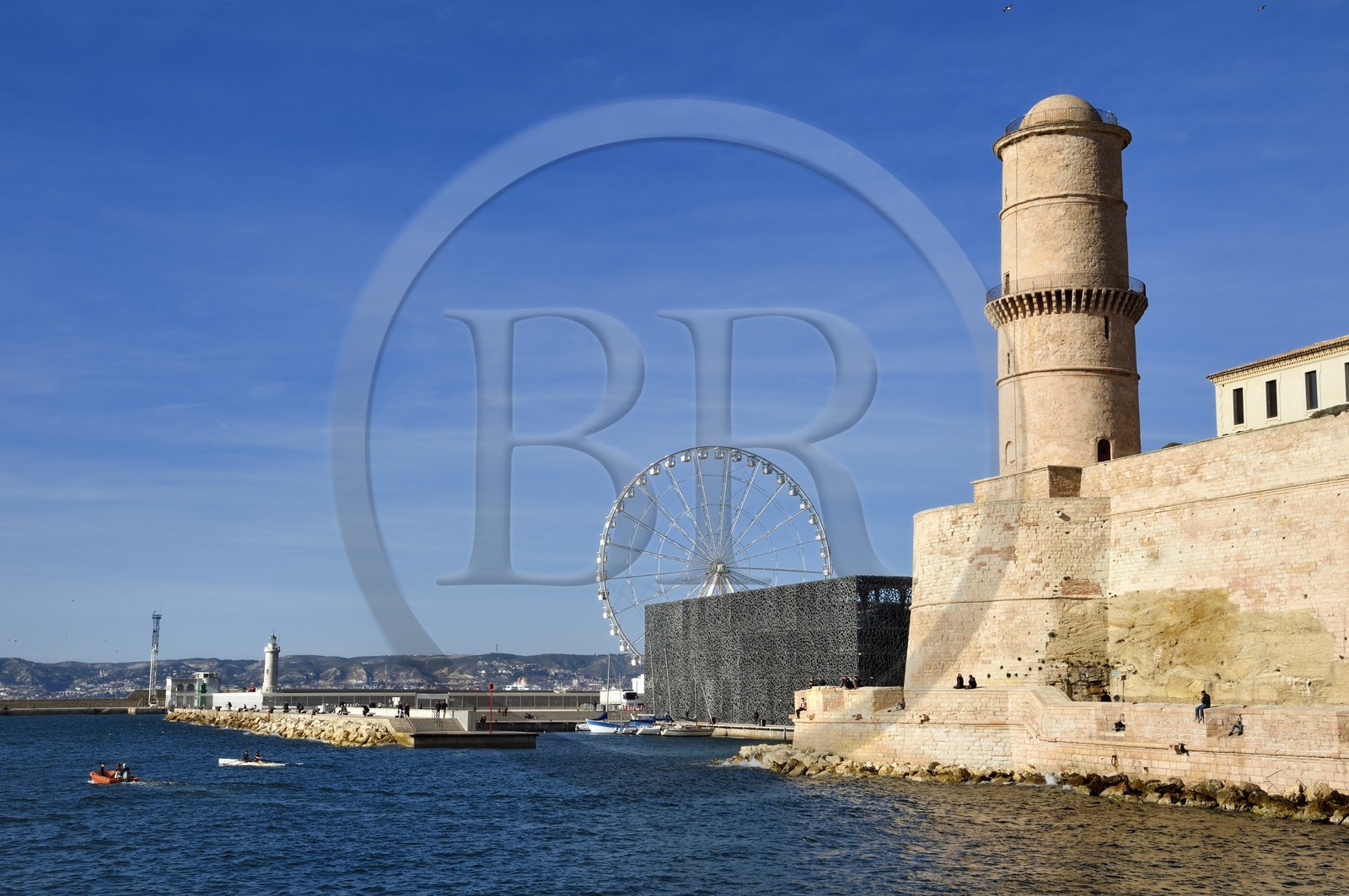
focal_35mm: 48
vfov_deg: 28.0
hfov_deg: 41.1
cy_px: 448
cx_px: 674
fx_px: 1797
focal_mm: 48
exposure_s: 1/500
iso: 200
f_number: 14
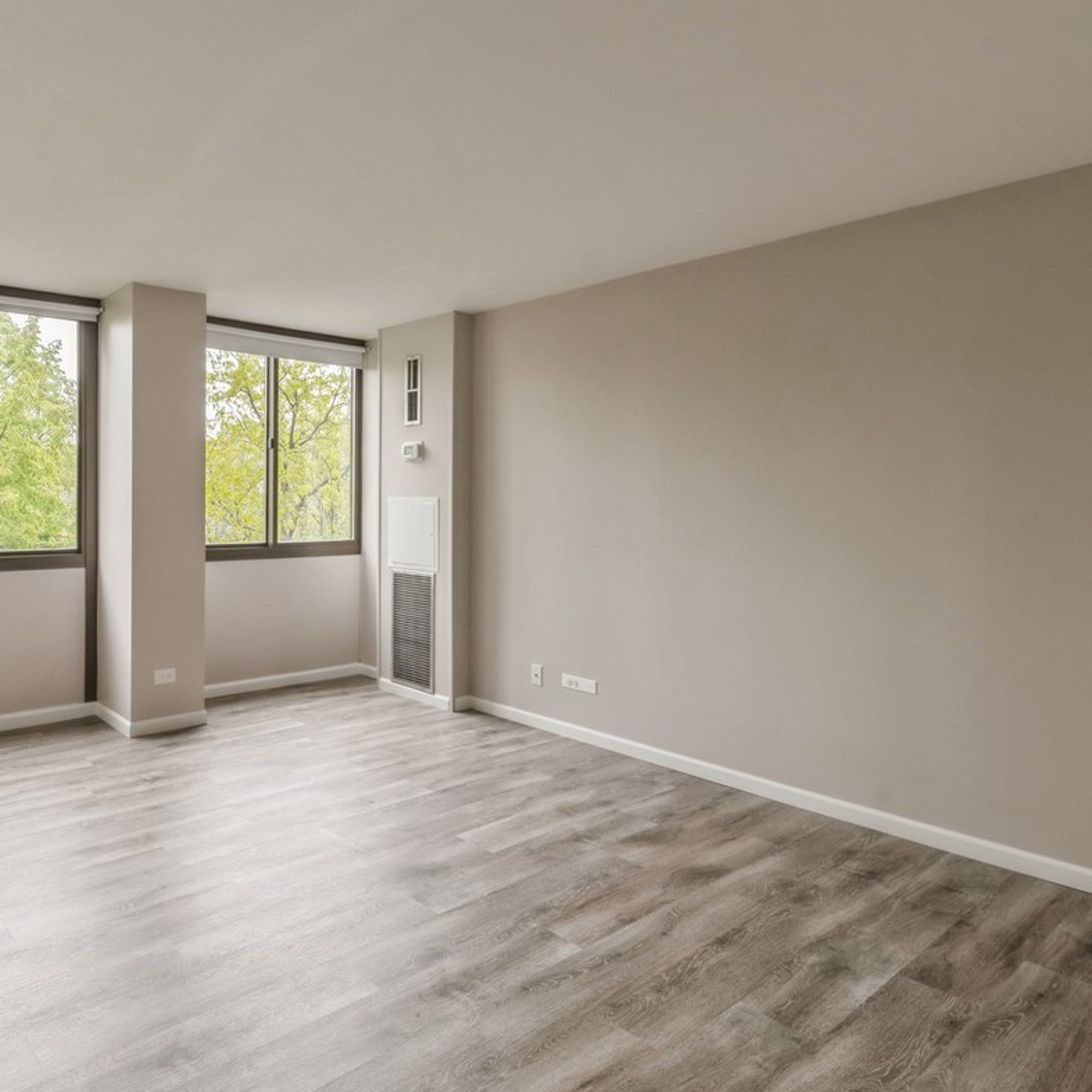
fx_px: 749
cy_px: 480
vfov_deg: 71.9
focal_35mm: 21
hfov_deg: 68.0
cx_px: 287
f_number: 8
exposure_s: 1/8
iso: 200
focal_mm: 12
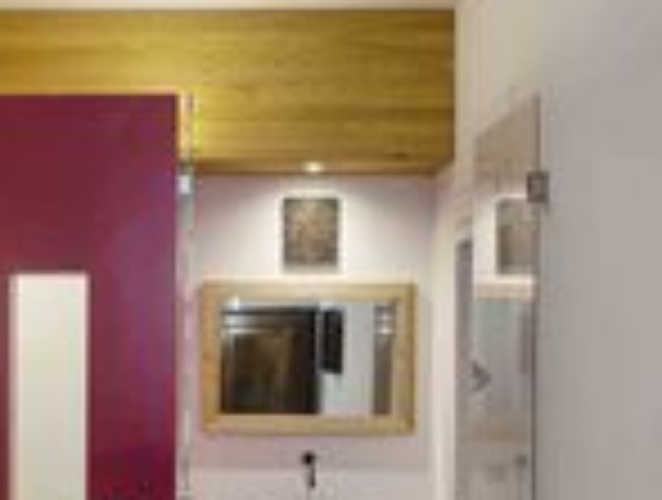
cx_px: 158
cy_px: 345
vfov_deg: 25.0
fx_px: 1122
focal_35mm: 58
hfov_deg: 32.2
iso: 100
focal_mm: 13
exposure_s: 1/2
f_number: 8
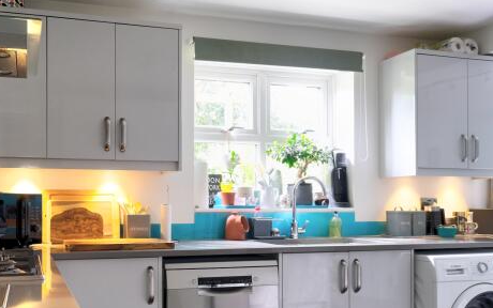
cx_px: 144
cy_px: 207
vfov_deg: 36.9
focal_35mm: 34
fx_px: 457
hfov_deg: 54.8
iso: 640
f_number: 4
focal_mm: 10
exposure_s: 1/15
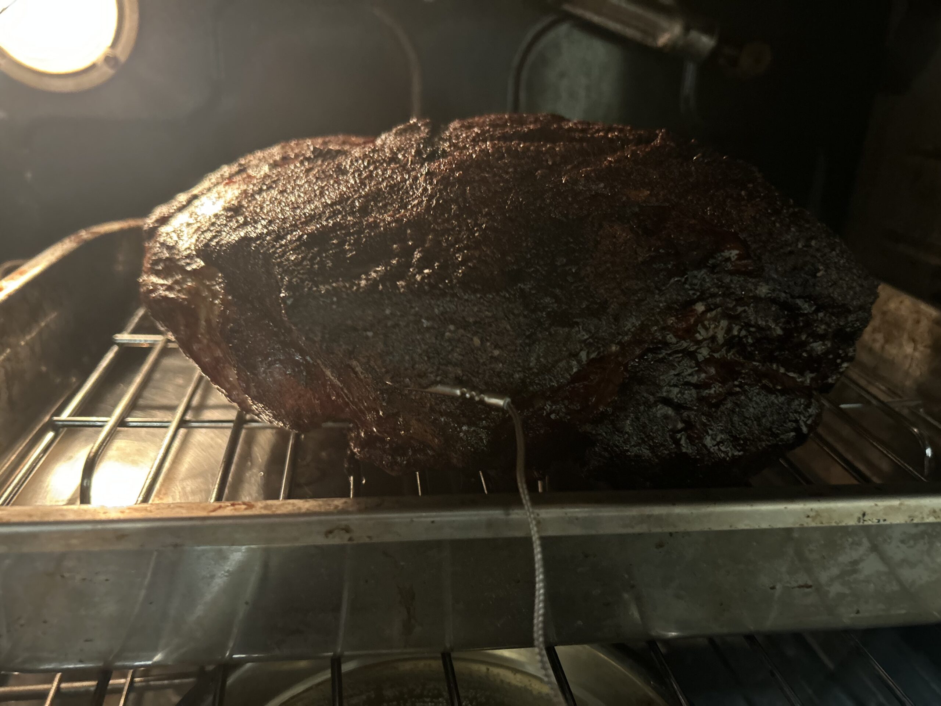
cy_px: 353
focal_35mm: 26
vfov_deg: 53.1
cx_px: 470
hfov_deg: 67.3
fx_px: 707
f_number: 1.5
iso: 640
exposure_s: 1/30
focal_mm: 5.7
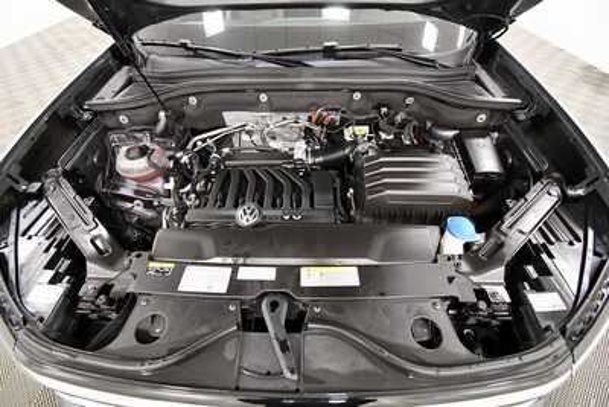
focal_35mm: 15
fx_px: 254
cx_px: 304
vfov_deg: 77.4
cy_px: 204
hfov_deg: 100.4
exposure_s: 1/100
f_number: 4.5
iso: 3200
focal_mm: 10
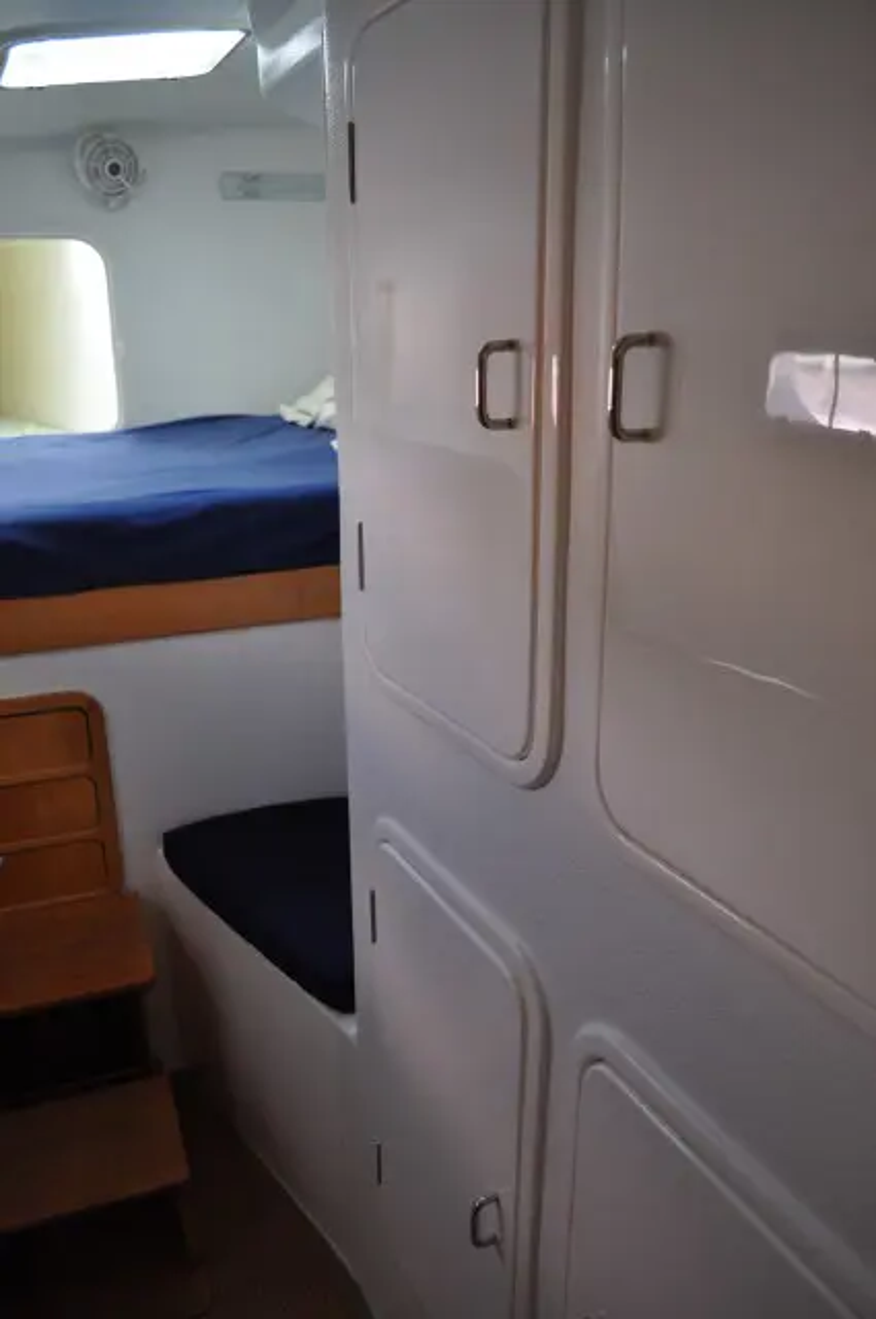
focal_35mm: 27
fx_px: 988
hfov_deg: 47.8
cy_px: 660
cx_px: 438
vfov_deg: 67.4
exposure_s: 1/60
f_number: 4
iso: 720
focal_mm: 18
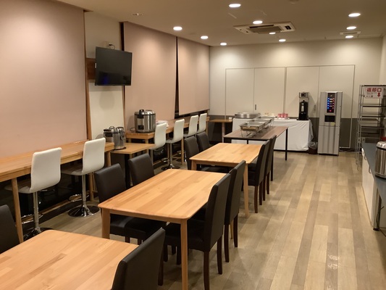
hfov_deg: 58.3
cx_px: 193
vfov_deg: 45.5
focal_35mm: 31
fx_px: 346
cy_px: 145
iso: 250
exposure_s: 1/33
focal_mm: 3.3
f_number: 2.4
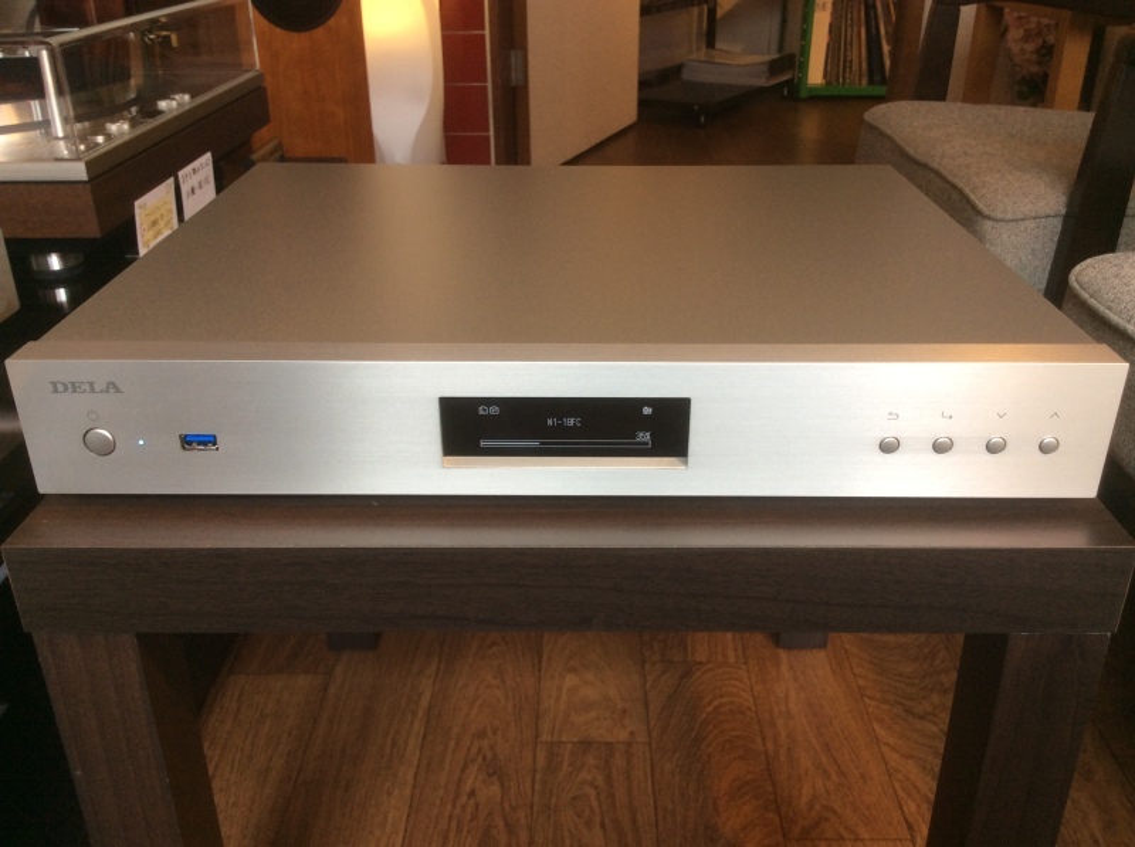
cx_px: 568
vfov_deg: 44.0
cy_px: 424
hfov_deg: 56.9
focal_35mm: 32
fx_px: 1047
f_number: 2.4
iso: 40
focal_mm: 3.3
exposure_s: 1/24
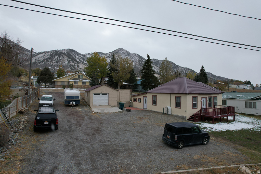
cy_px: 87
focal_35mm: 22
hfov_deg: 78.6
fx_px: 160
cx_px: 130
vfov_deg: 57.2
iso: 130
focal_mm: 8.38
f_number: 2.8
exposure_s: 1/1250
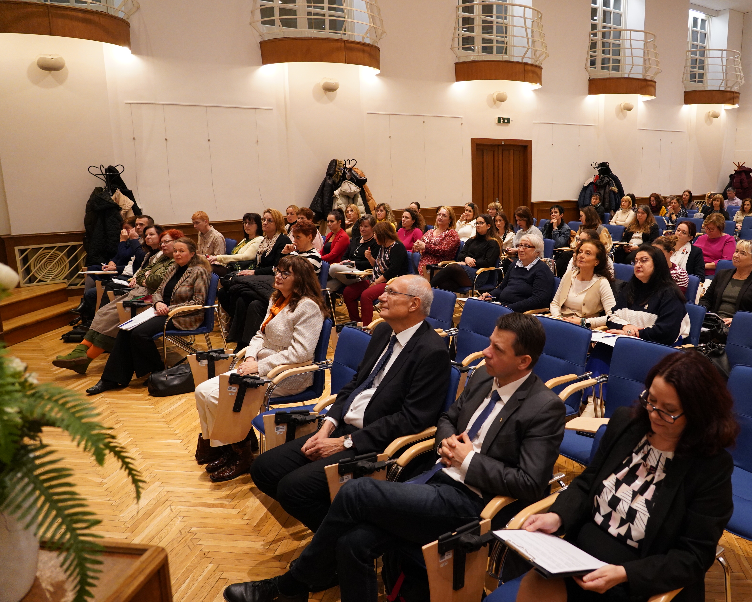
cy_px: 299
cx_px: 460
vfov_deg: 51.5
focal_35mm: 28
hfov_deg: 61.5
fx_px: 623
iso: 4000
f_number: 4
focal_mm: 24
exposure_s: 1/200
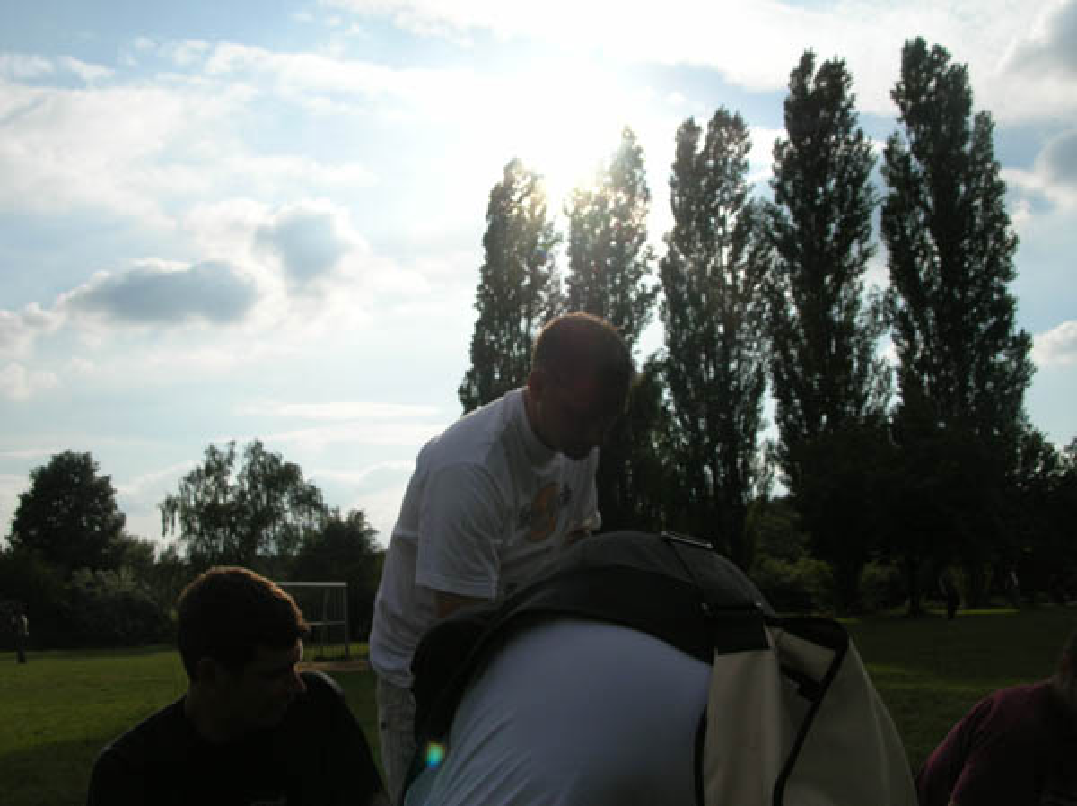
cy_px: 403
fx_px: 1119
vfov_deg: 39.6
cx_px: 538
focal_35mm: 36
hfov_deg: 51.4
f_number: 3.7
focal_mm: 6
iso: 50
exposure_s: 1/1600
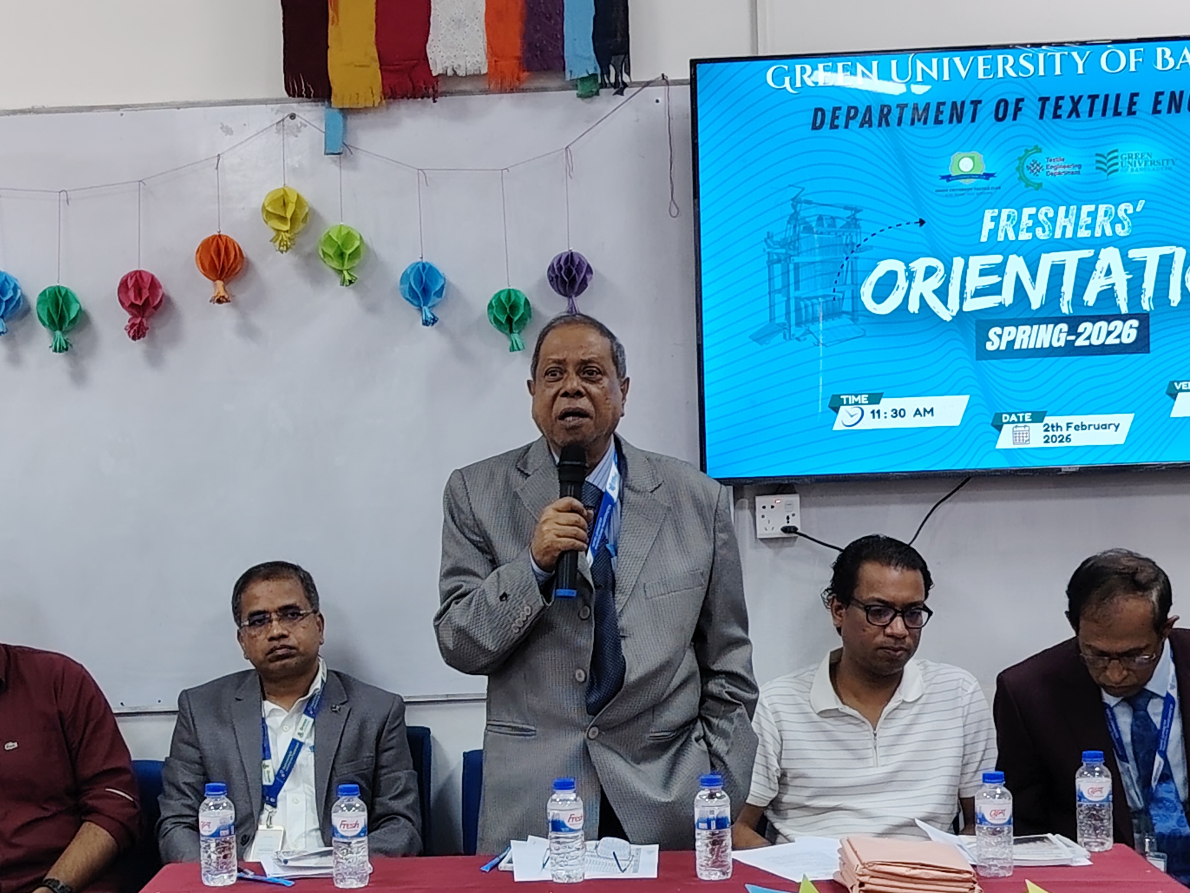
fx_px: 2406
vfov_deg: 20.9
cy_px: 581
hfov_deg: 27.7
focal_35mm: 70
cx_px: 505
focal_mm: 5.25
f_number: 1.75
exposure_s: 1/33.3
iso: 303
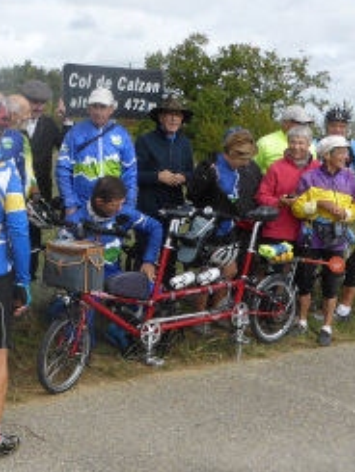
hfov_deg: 27.3
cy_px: 248
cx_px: 19
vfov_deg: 37.5
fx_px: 697
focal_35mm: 51
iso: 100
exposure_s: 1/800
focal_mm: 4.3
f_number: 3.3
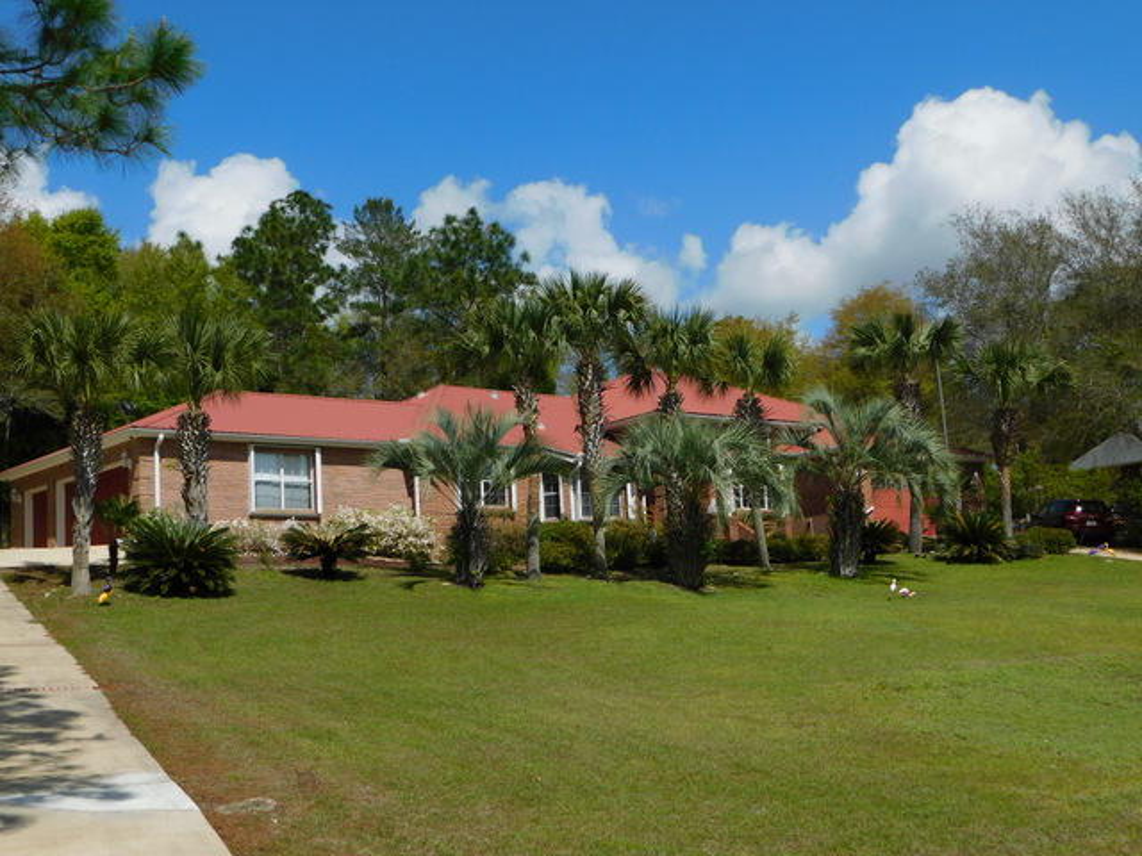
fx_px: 1485
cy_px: 428
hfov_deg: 42.1
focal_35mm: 45
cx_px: 571
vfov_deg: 32.2
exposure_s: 1/500
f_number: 7.4
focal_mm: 8
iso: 125
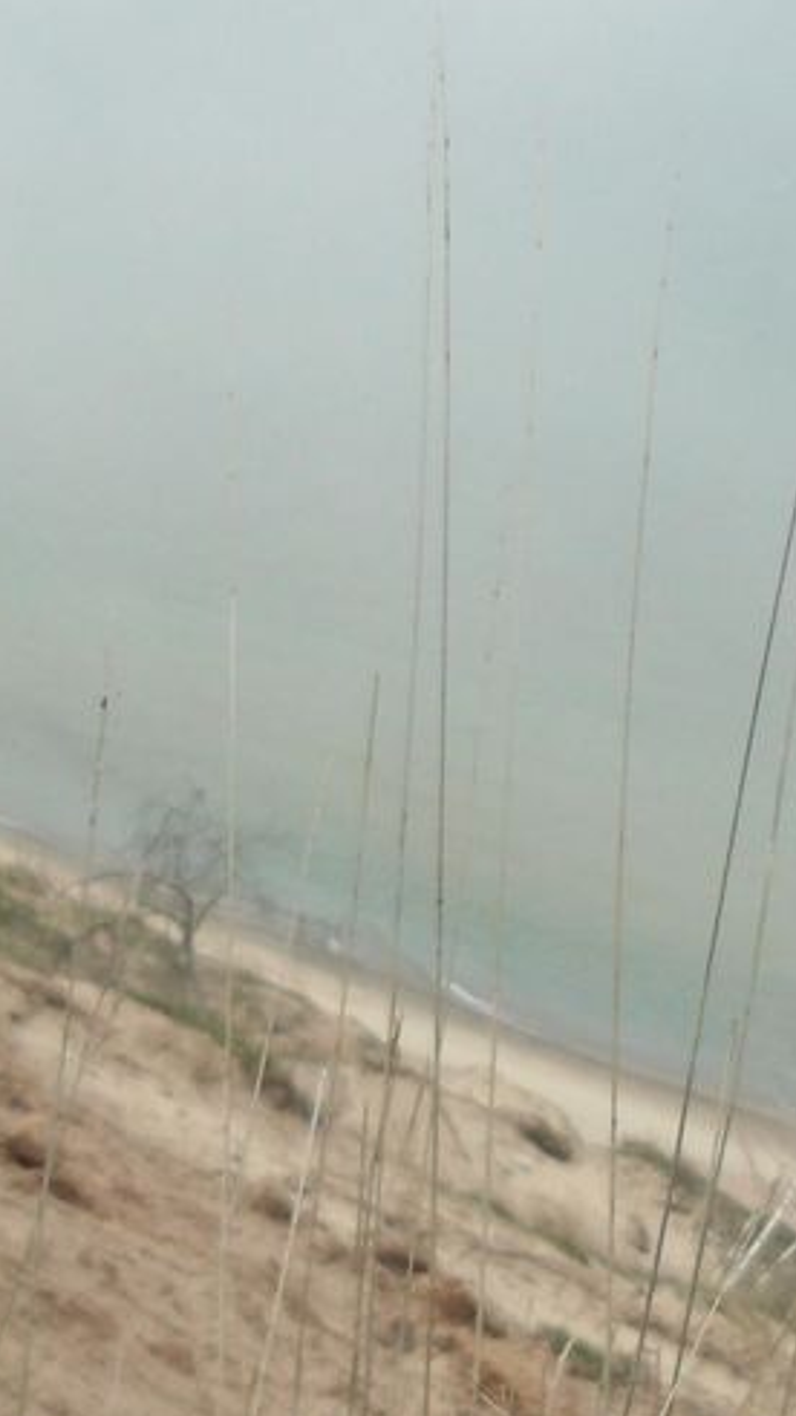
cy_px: 946
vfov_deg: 20.7
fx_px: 3867
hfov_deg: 11.7
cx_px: 642
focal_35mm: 103
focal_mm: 6
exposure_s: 1/189
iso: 80
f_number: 8.1
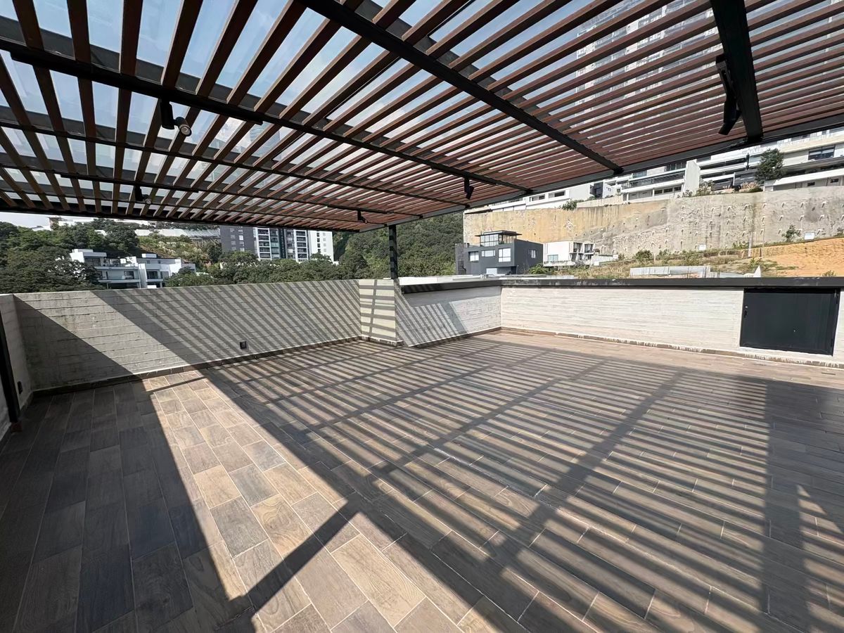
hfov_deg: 102.1
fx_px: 341
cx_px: 422
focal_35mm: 14
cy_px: 316
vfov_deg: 85.7
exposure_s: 1/1672
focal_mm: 2.22
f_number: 2.2
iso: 40
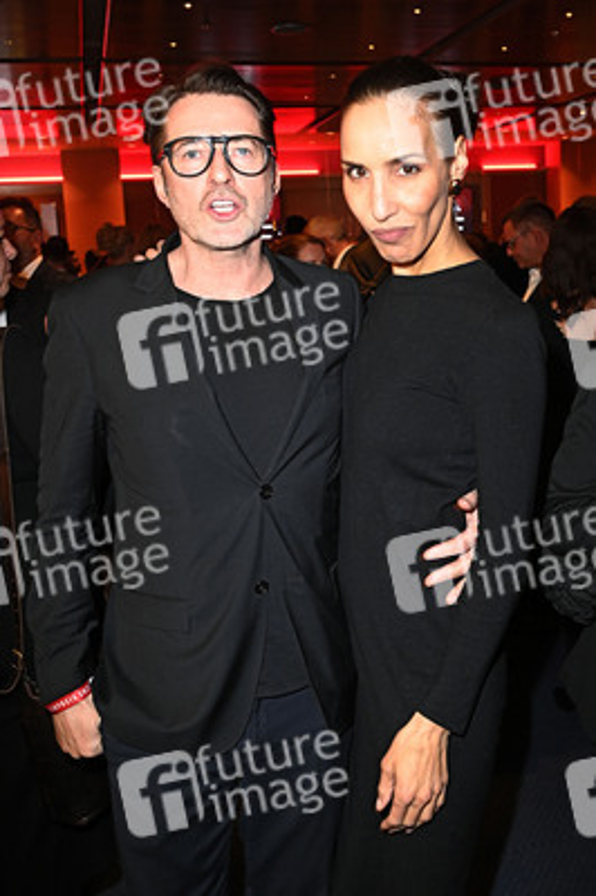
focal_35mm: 31
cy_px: 448
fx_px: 771
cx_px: 298
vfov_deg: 60.3
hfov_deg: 42.3
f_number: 5.6
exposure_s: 1/25
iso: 3200
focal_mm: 31
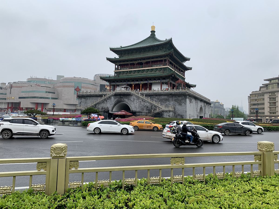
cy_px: 104
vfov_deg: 53.1
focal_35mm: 26
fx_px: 210
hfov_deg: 67.3
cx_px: 140
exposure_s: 1/696
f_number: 1.8
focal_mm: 4.25
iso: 25
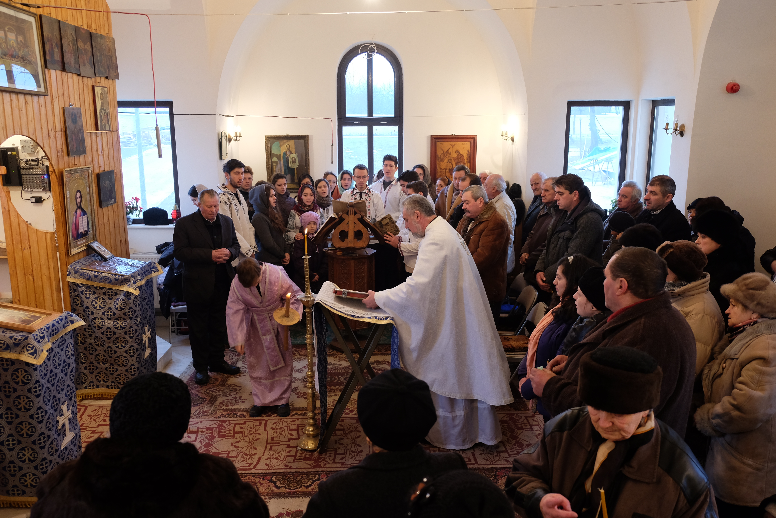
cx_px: 388
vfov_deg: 45.0
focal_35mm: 29
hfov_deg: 63.7
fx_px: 625
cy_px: 259
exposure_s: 1/50
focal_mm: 19.6
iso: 800
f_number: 3.2
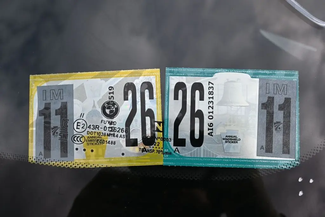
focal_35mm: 38
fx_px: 339
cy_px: 108
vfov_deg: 35.5
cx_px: 162
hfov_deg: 51.3
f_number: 6.3
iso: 100
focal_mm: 25
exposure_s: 1/320
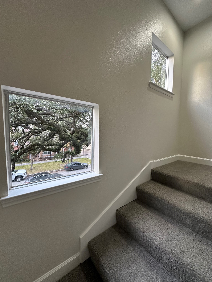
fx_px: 114
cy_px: 141
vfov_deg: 102.1
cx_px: 106
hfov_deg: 85.7
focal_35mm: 14
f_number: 2.2
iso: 250
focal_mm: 2.22
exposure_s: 1/120
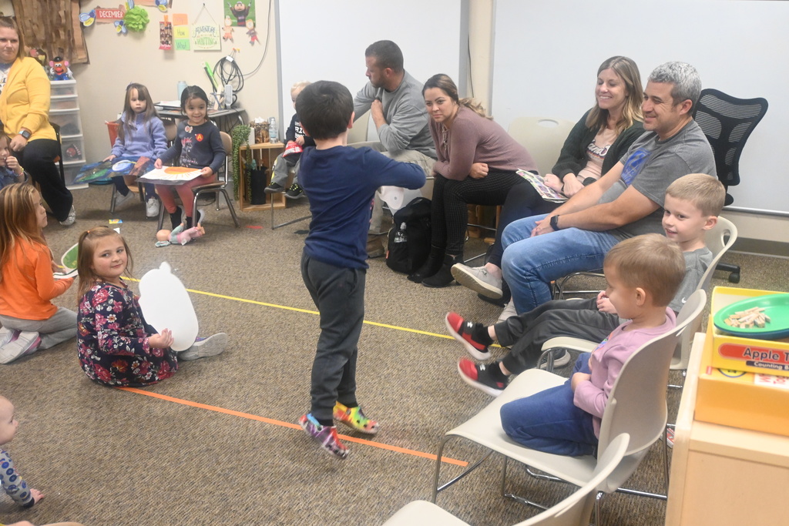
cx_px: 394
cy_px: 263
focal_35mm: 38
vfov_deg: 35.5
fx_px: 822
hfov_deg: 51.3
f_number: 4.2
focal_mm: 25
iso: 3200
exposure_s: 1/125
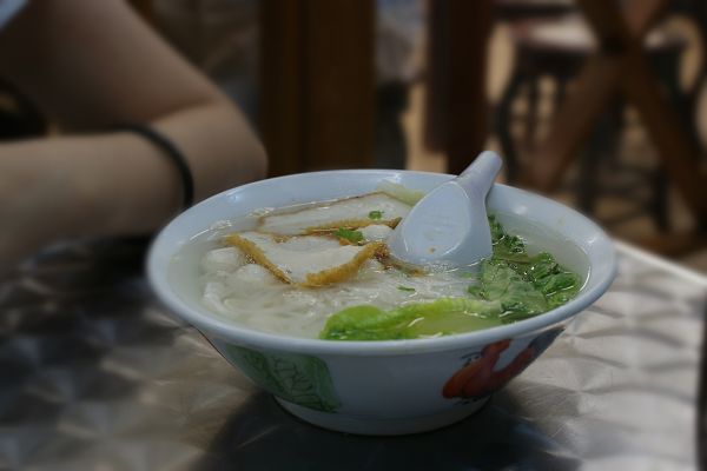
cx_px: 354
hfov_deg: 37.9
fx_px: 1031
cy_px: 236
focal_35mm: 52
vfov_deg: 25.8
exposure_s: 1/6
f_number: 5.6
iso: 100
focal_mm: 35
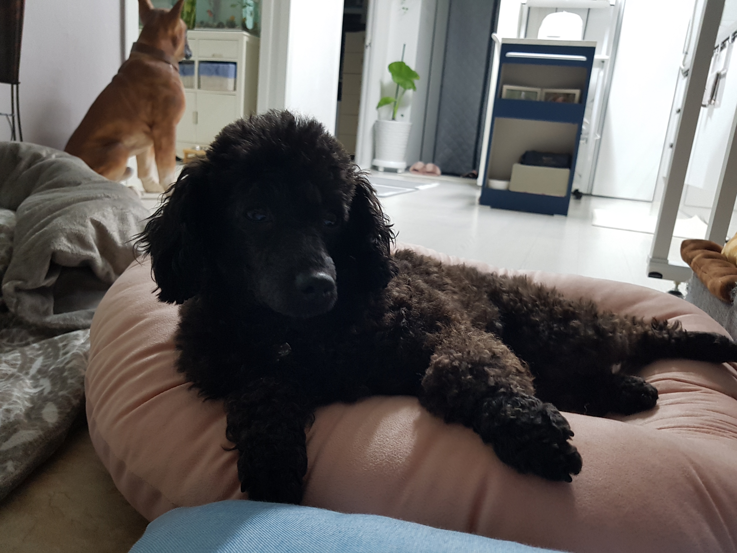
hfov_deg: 67.3
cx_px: 368
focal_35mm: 26
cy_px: 276
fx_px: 554
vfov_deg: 53.1
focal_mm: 4.2
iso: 160
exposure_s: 1/24
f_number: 1.7
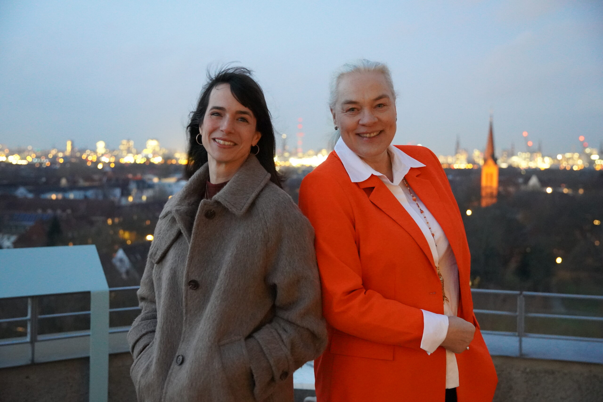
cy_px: 201
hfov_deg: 37.8
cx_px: 302
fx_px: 879
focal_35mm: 52
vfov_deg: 25.8
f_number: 2.8
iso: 6400
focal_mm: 35
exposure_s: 1/8
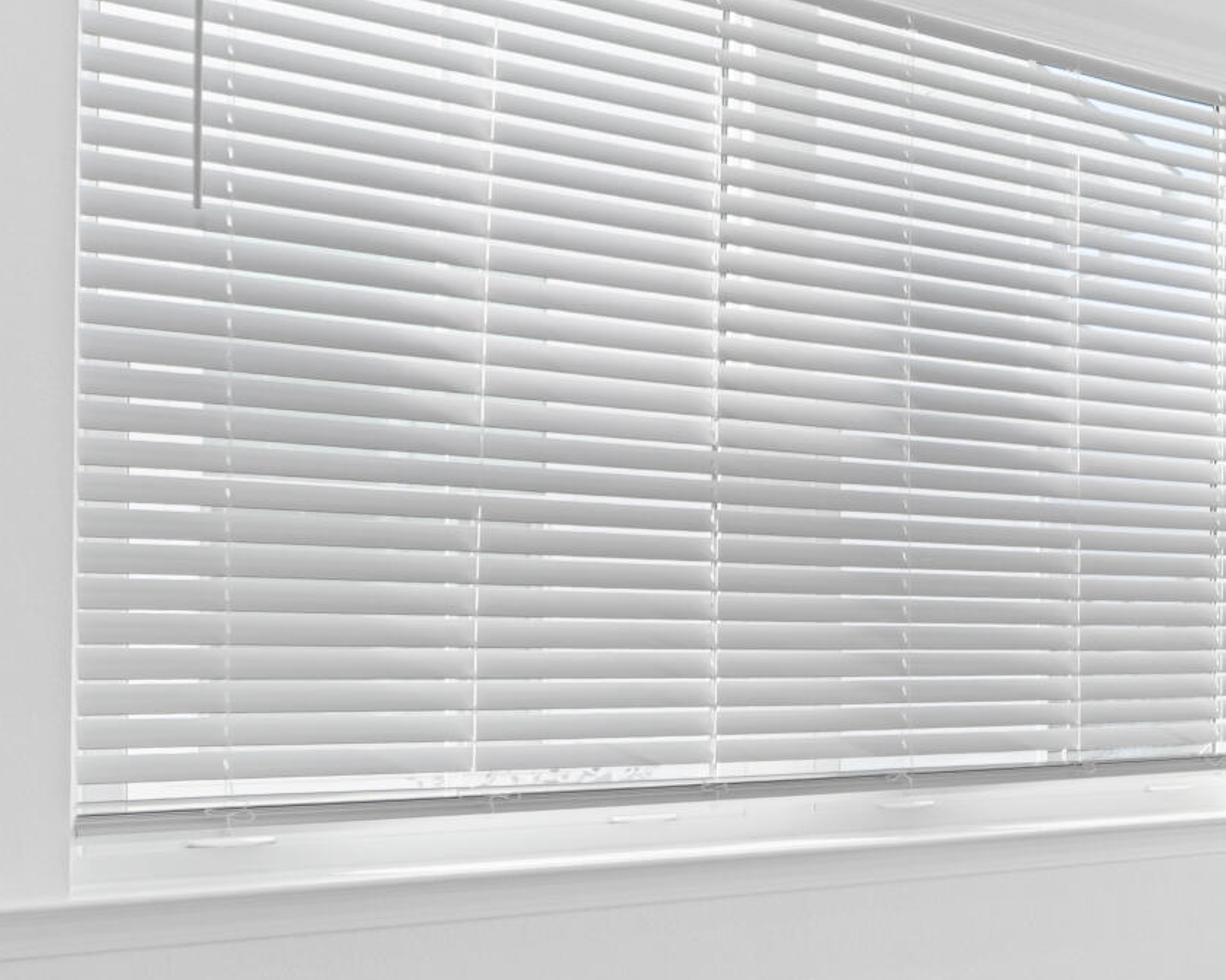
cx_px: 1796
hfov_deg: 27.3
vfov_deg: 30.0
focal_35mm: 50
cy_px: 663
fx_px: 1814
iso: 100
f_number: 5.6
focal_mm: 10
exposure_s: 1/20
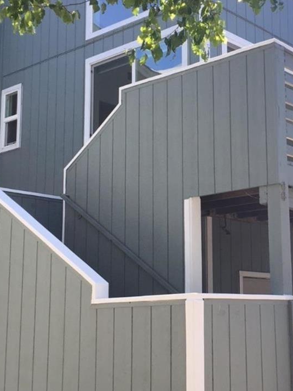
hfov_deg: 23.8
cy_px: 189
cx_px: 223
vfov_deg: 31.7
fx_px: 688
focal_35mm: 61
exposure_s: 1/244
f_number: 2.2
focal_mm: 4.15
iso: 25
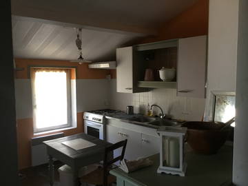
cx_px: 124
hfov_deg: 58.4
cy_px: 93
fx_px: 222
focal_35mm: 31
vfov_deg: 45.4
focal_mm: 3.3
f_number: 2.4
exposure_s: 1/33
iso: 160
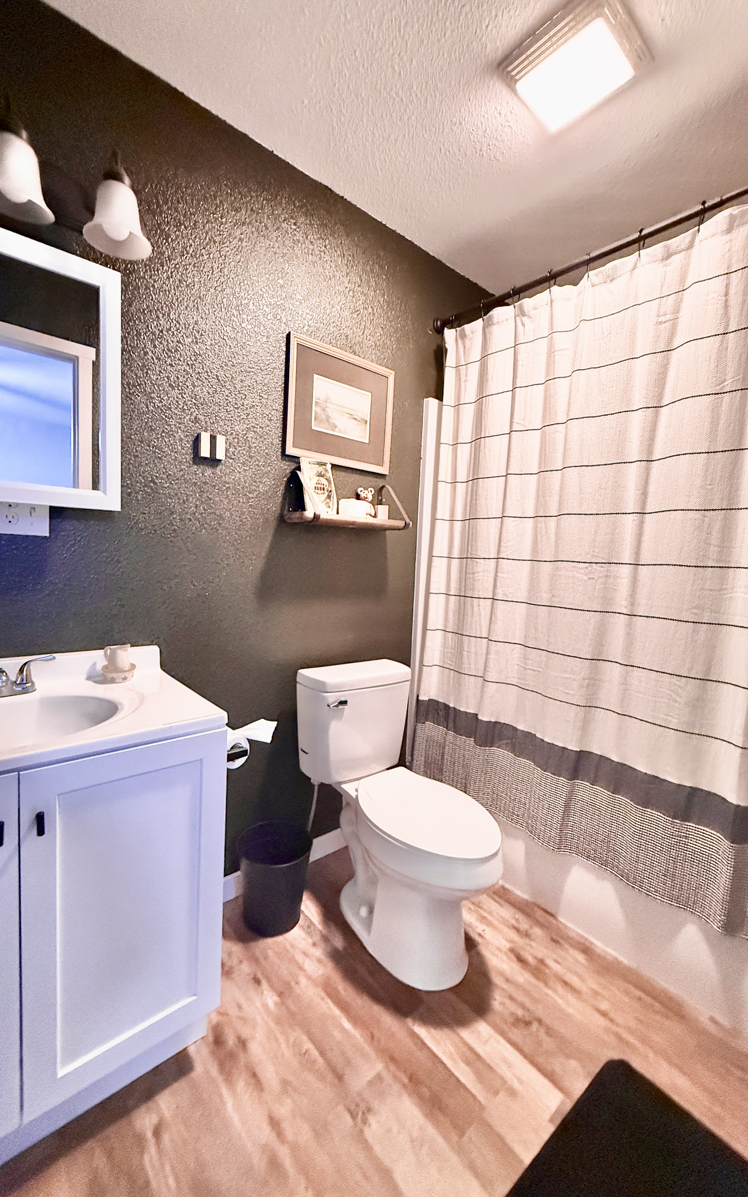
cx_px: 352
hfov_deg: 74.7
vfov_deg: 101.5
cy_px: 595
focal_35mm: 15
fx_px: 489
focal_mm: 2.22
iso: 1000
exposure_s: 1/60
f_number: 2.2
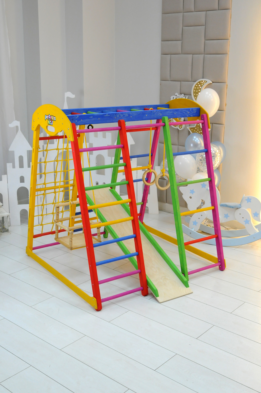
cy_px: 196
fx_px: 491
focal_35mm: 45
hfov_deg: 29.8
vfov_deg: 43.7
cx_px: 130
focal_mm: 30
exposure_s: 1/60
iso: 1000
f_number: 5.6
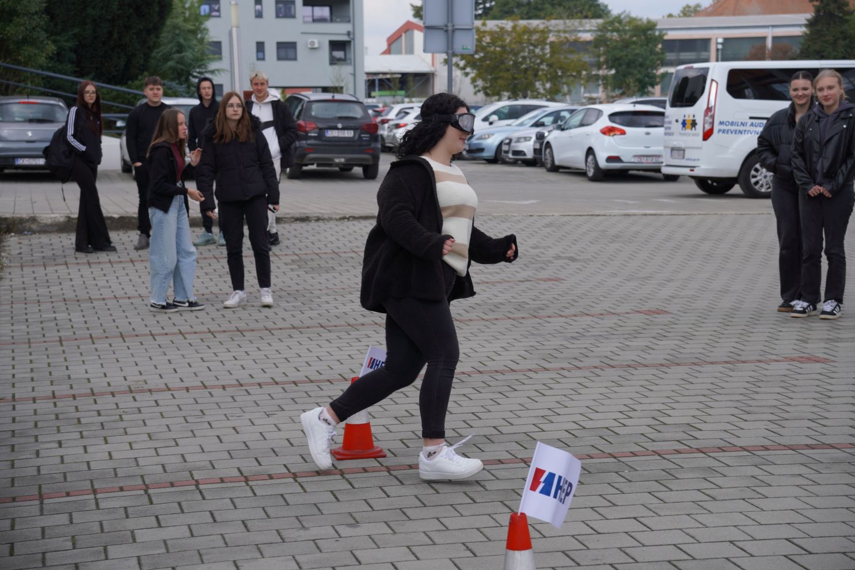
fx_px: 1781
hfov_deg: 27.0
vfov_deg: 18.2
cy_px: 285
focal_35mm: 75
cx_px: 428
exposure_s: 1/400
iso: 125
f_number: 4.5
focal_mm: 50
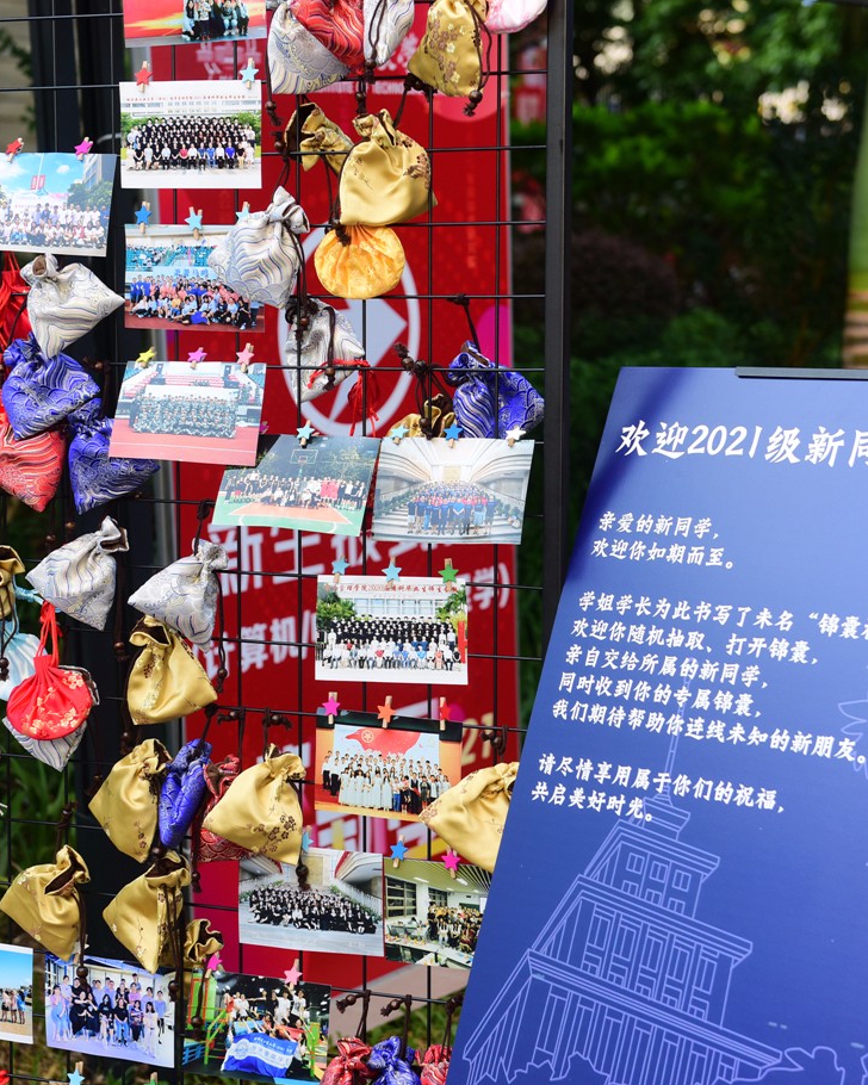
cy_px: 541
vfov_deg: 25.7
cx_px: 386
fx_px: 2376
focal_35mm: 74
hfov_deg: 20.7
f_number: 4.5
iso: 200
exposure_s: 1/200
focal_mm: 52
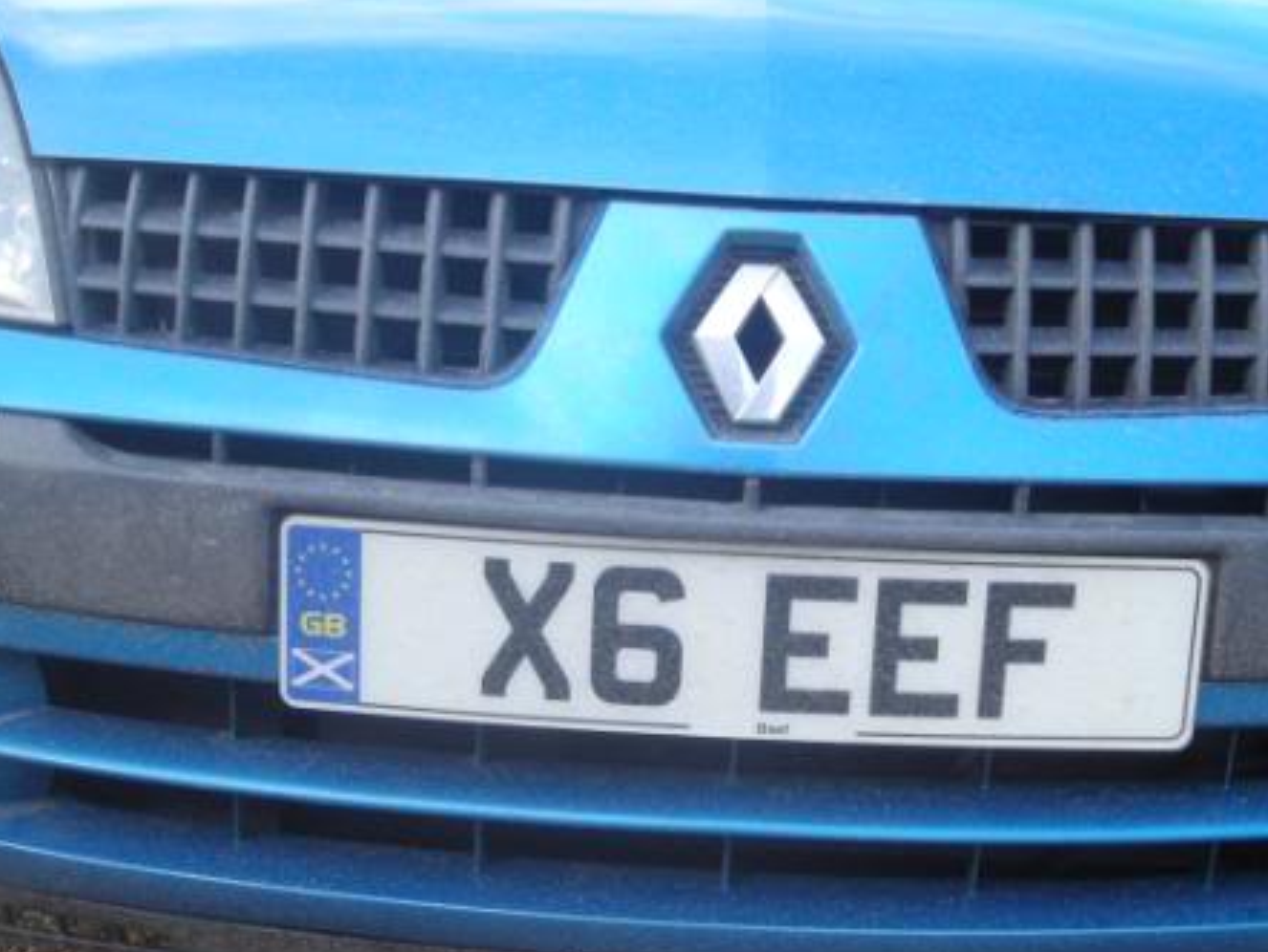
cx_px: 766
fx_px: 2016
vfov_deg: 26.6
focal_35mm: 55
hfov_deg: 34.8
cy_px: 533
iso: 50
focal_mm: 6.3
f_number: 3.2
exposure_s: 1/54
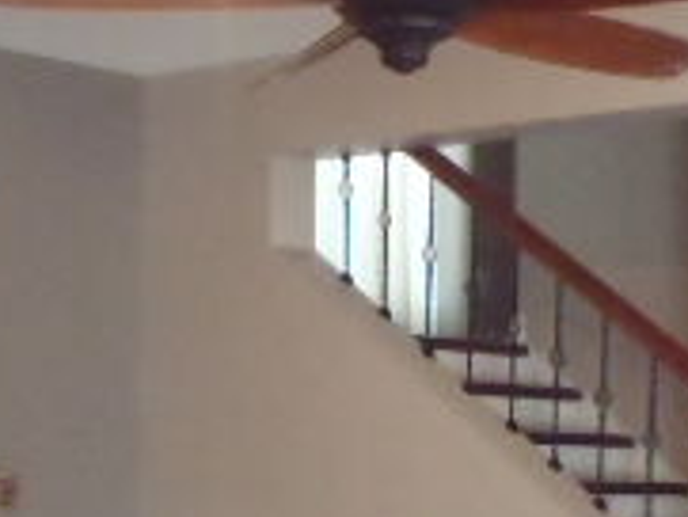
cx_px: 255
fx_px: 1969
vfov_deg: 14.5
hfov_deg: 19.8
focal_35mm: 99
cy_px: 601
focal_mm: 5
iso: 800
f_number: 3.9
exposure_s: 1/25
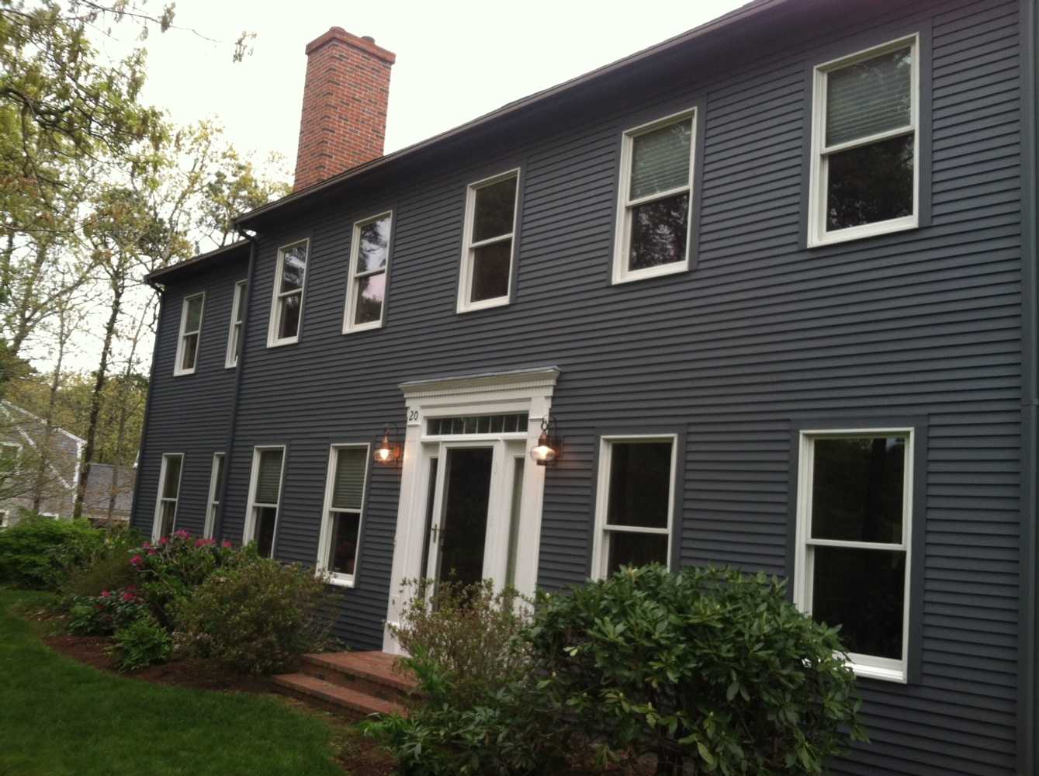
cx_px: 520
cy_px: 388
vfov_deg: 40.6
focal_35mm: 35
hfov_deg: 52.7
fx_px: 1049
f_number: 2.8
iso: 80
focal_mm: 3.85
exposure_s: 1/120
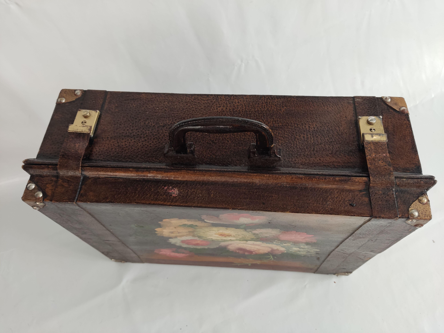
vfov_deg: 54.9
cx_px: 222
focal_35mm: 25
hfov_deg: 69.4
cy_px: 166
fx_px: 321
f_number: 1.79
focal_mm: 4.71
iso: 181
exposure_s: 1/50
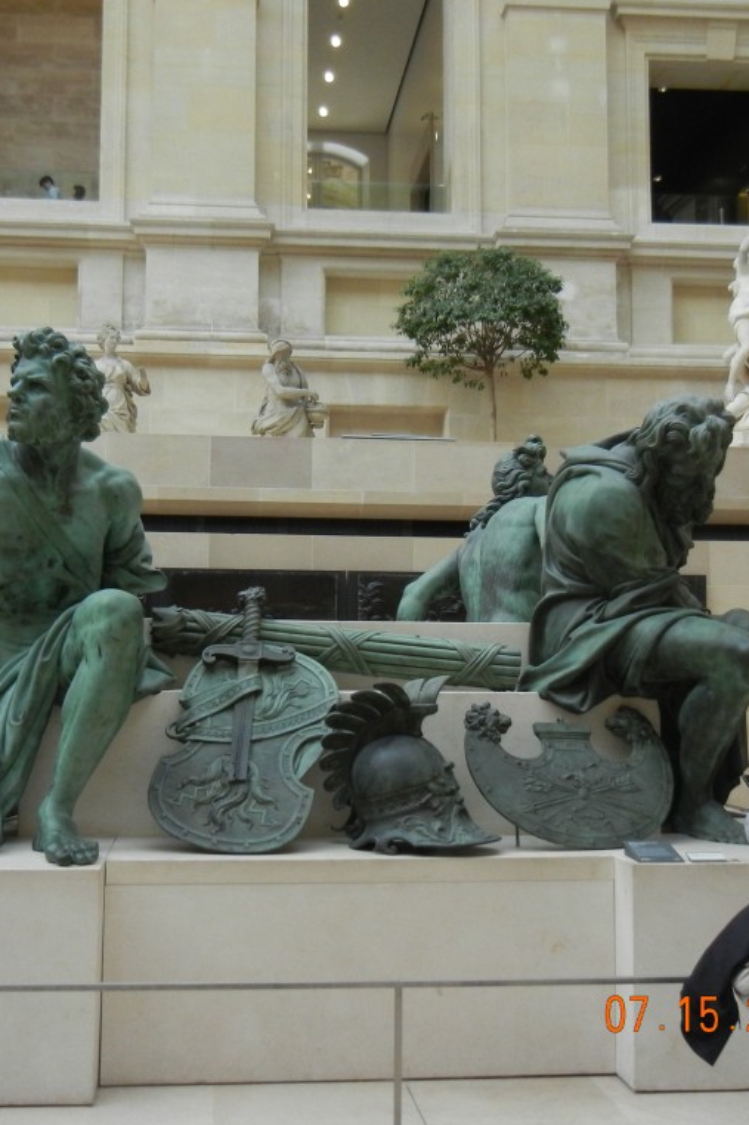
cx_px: 313
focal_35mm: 42
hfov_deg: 31.8
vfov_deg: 46.4
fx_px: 1311
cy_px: 565
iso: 400
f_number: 3.5
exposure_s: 1/54.4
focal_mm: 5.4
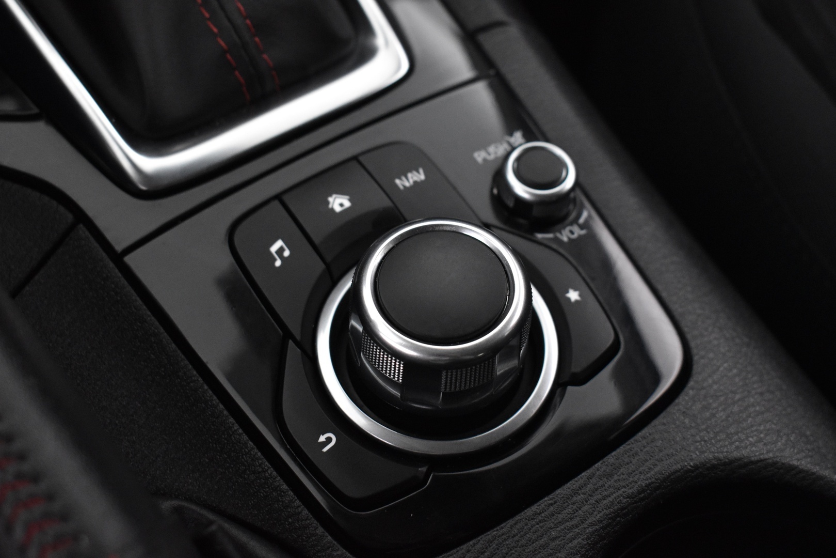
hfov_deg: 37.9
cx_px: 418
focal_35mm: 52
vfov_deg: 25.8
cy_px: 279
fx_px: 1219
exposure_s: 1/40
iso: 3200
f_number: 4.5
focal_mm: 35
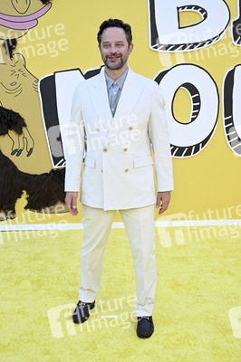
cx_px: 120
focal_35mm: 50
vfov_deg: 39.6
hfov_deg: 26.9
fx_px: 503
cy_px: 181
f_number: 7.1
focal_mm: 50
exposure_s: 1/200
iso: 640
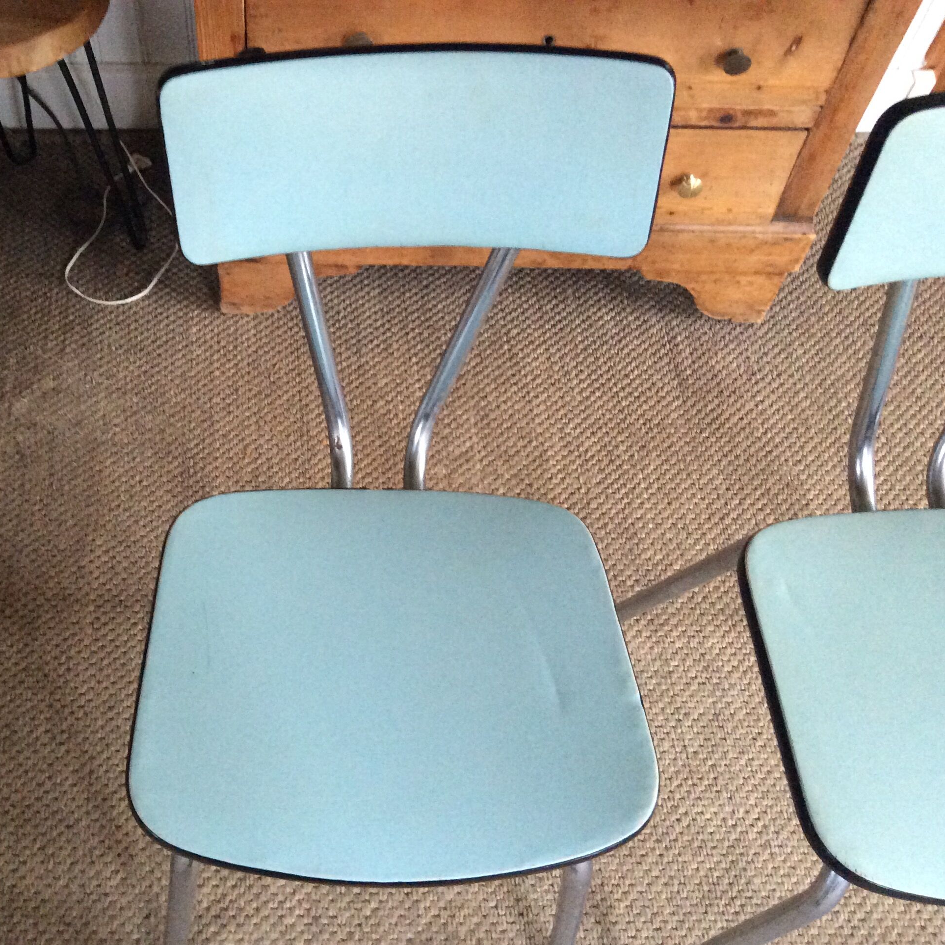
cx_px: 335
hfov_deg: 43.4
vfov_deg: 43.9
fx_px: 1174
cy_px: 474
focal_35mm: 38
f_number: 2.4
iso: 320
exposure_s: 1/17
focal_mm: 3.3
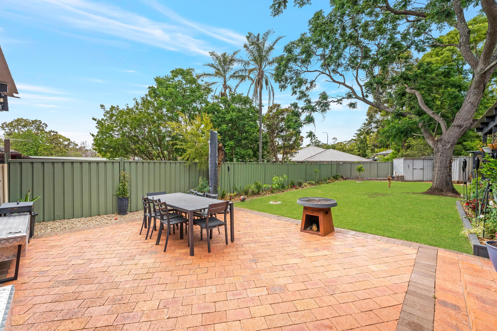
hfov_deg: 104.3
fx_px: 193
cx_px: 248
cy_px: 166
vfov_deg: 81.2
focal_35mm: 14
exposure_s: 1/125
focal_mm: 14
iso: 800
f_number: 11
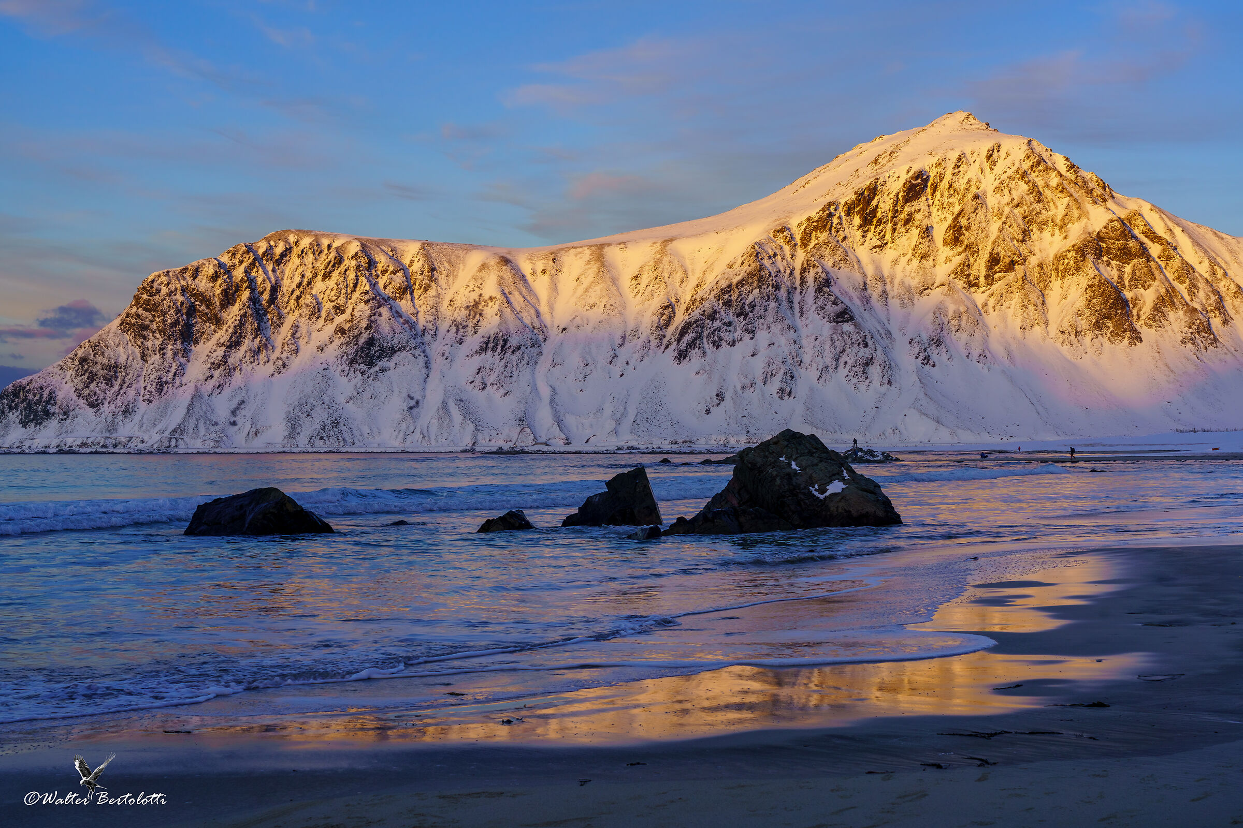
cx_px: 622
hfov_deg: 41.1
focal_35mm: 48
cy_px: 414
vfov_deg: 28.1
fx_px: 1657
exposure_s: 1/125
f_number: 9
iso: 100
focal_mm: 48
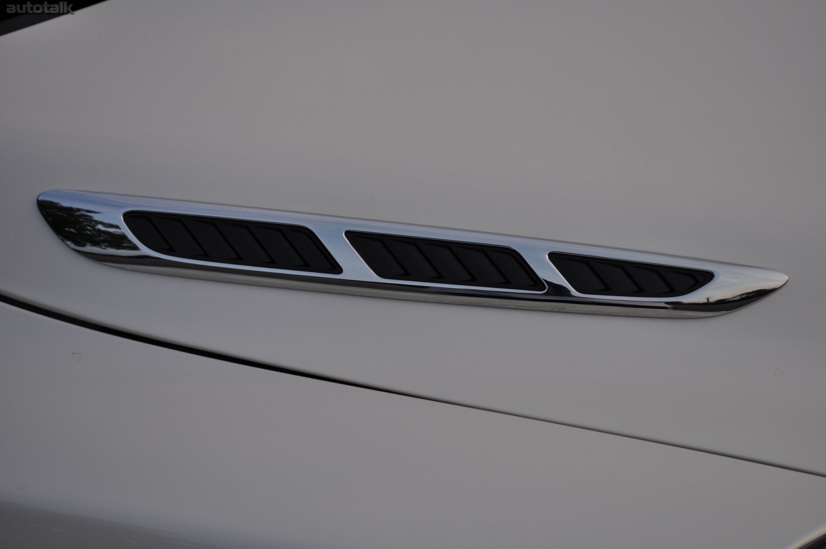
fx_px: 1891
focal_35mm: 82
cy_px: 274
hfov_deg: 24.6
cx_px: 413
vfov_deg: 16.5
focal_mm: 55
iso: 200
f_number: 6.3
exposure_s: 1/160
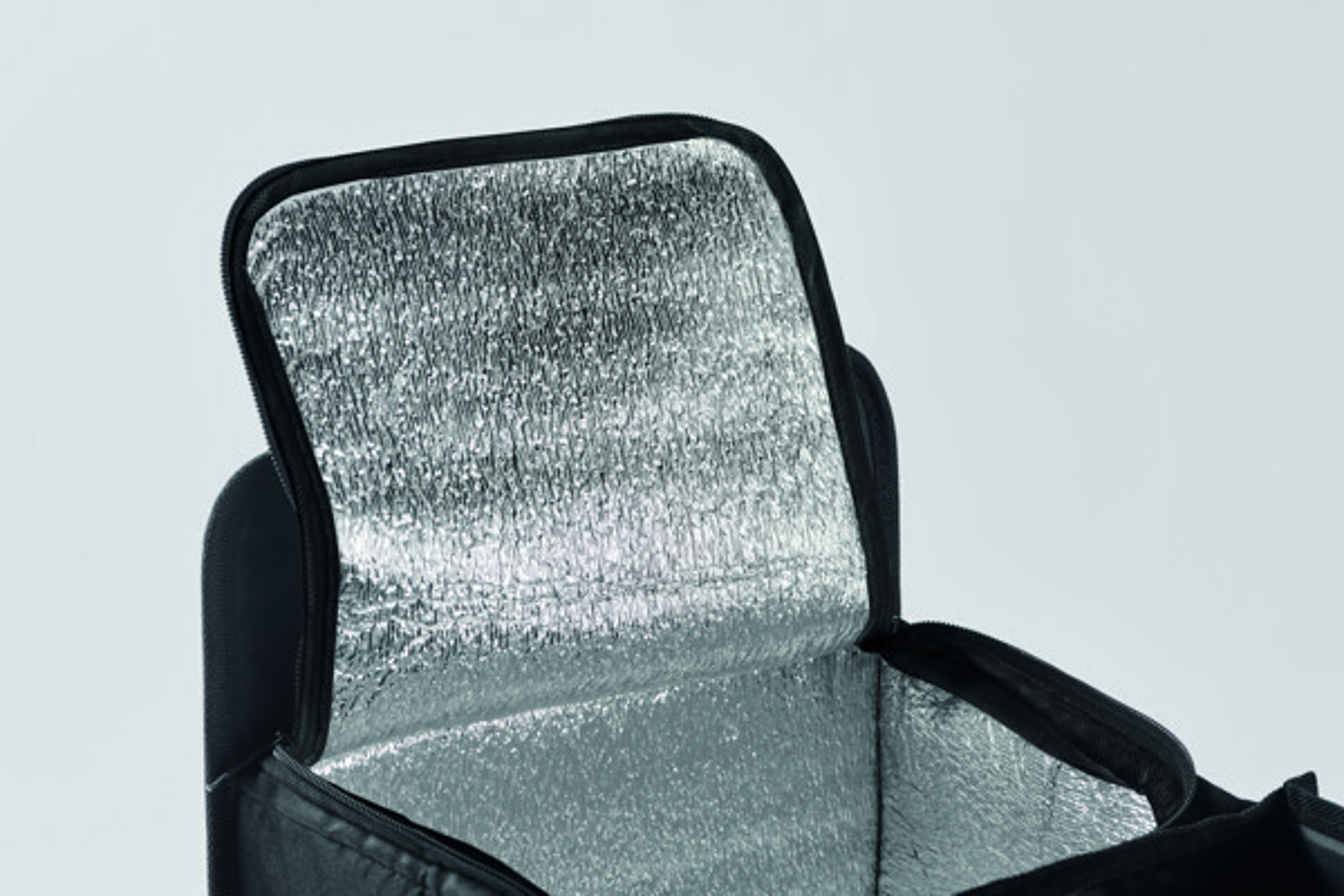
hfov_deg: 19.5
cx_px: 672
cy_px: 448
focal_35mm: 105
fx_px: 3920
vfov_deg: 13.0
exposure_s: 1/125
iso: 125
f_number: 13
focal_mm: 105
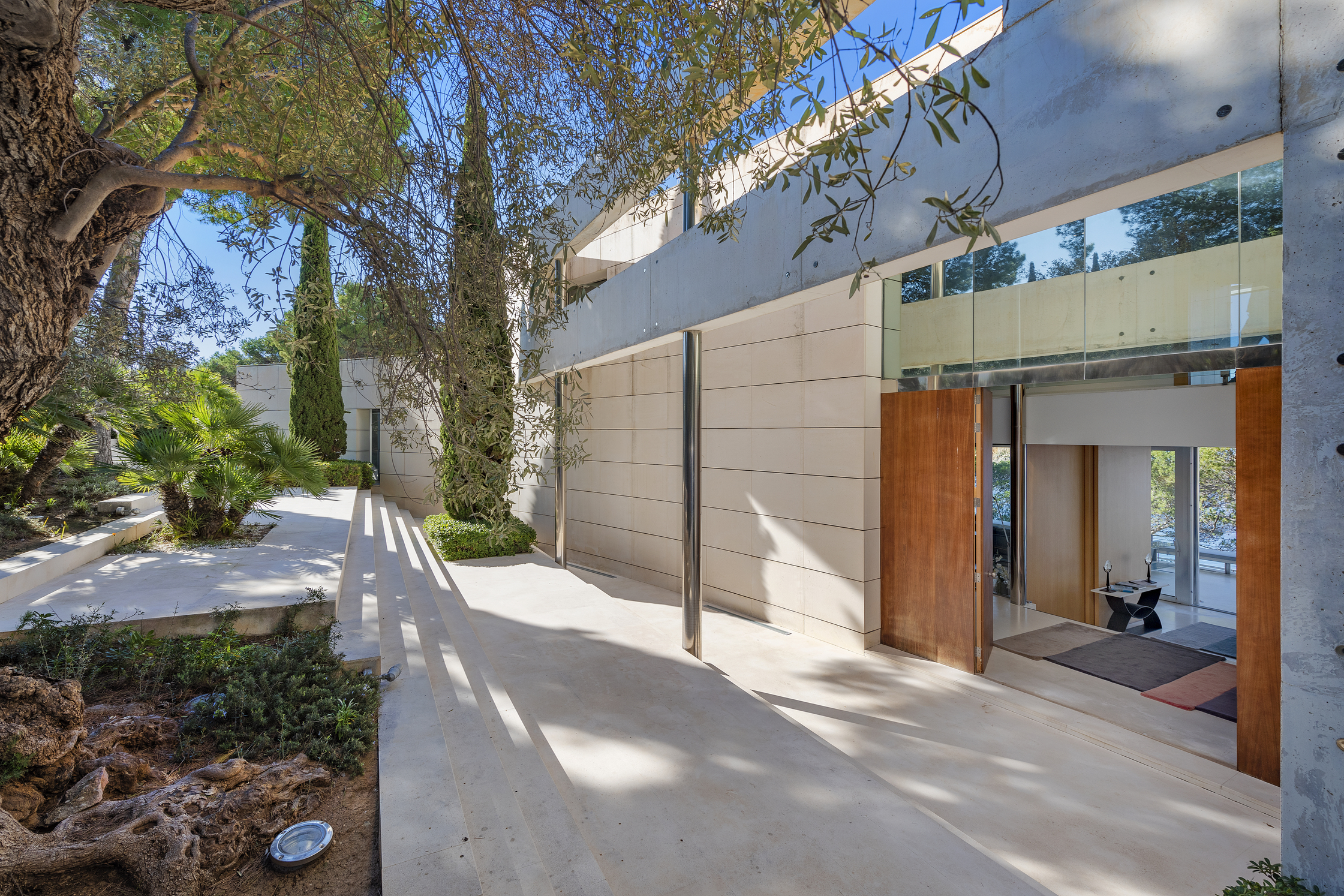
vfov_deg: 77.3
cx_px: 655
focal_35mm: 15
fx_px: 560
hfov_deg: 100.4
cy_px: 444
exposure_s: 1/320
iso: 100
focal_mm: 14
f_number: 8
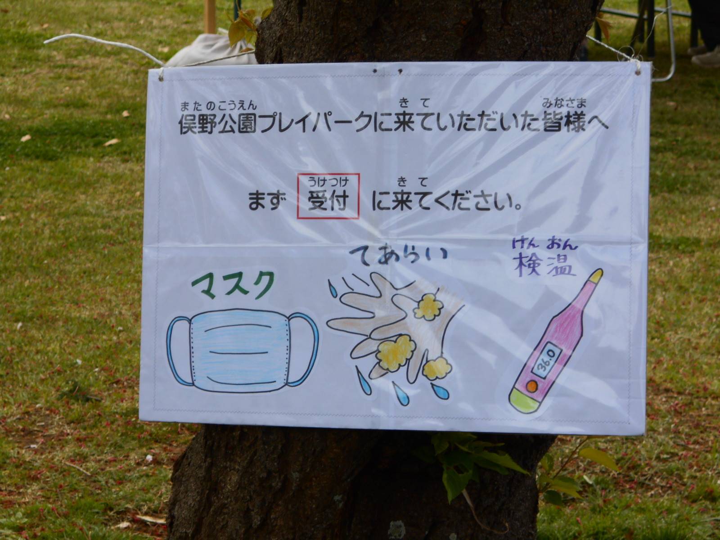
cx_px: 360
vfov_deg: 13.1
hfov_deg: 17.4
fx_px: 2350
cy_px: 270
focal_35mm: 113
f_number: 6
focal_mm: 20.1
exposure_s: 1/160
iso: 80
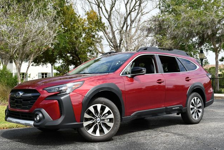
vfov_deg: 27.6
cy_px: 76
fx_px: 305
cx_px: 111
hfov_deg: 40.3
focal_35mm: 49
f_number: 8
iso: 125
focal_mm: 24
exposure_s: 1/250
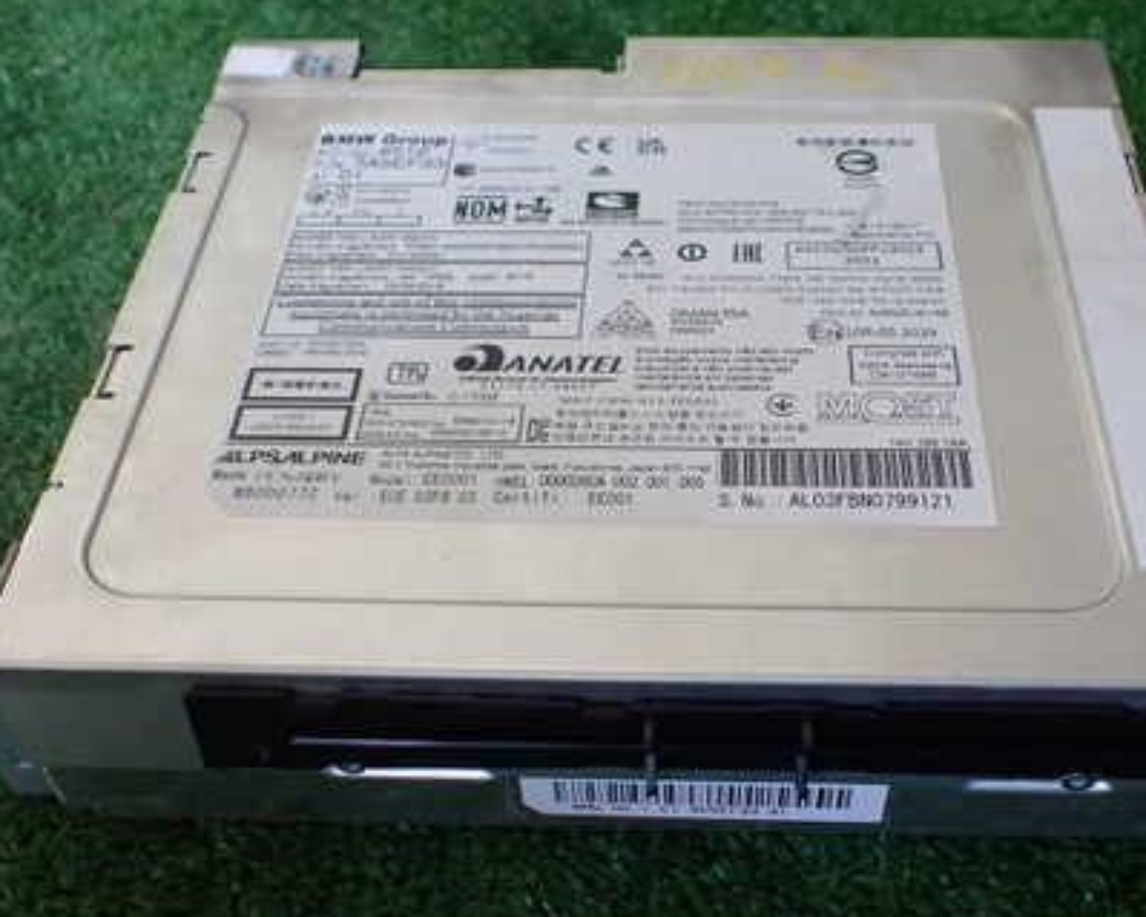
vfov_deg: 34.1
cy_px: 448
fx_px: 1492
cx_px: 652
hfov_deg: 41.9
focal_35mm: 44
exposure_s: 1/125
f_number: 2.3
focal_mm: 5.4
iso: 500
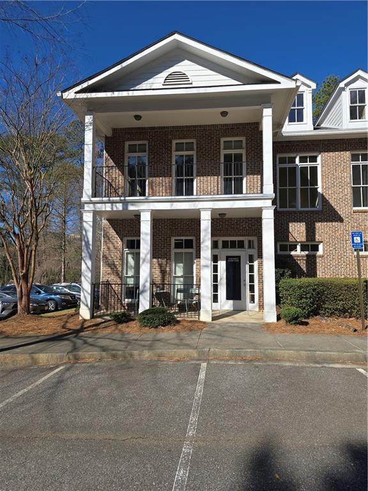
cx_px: 184
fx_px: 326
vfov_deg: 73.9
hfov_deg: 58.9
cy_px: 246
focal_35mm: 23
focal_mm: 6.3
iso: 12
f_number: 1.7
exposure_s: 1/890
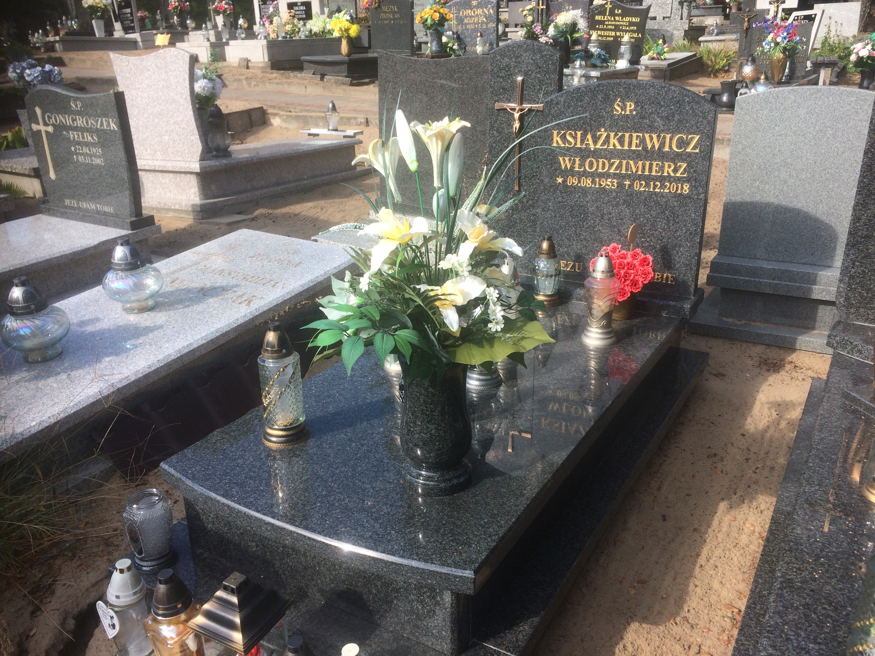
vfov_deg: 48.2
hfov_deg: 61.7
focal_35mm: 29
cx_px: 438
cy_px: 328
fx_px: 733
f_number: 2.2
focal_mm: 4.15
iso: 32
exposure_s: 1/933
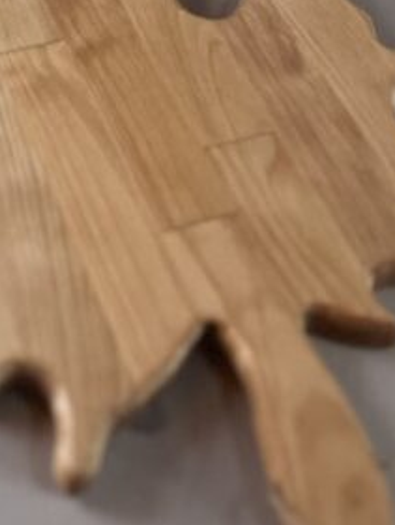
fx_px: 563
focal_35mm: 37
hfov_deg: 38.5
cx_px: 157
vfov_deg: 50.1
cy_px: 277
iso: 640
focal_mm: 5.1
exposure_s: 1/30
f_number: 1.6
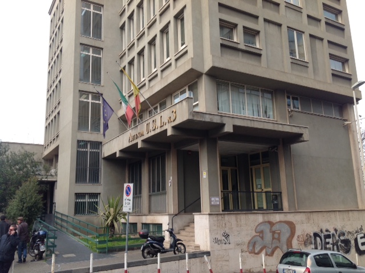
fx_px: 368
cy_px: 136
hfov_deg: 52.7
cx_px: 182
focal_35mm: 35
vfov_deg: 40.6
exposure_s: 1/472
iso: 50
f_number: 2.4
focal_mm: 4.28
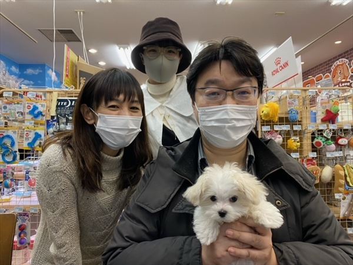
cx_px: 176
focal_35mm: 26
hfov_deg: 67.3
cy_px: 132
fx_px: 265
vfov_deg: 53.1
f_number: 1.8
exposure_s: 1/60
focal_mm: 4.25
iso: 125
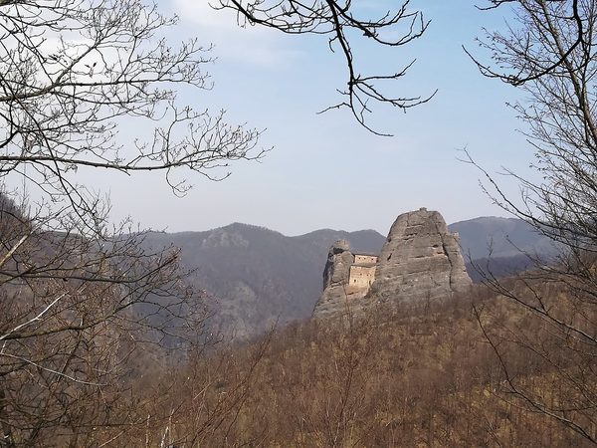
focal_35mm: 46
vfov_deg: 31.5
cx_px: 298
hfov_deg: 41.2
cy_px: 224
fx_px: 793
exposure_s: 1/894
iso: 50
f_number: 2.2
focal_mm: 3.83
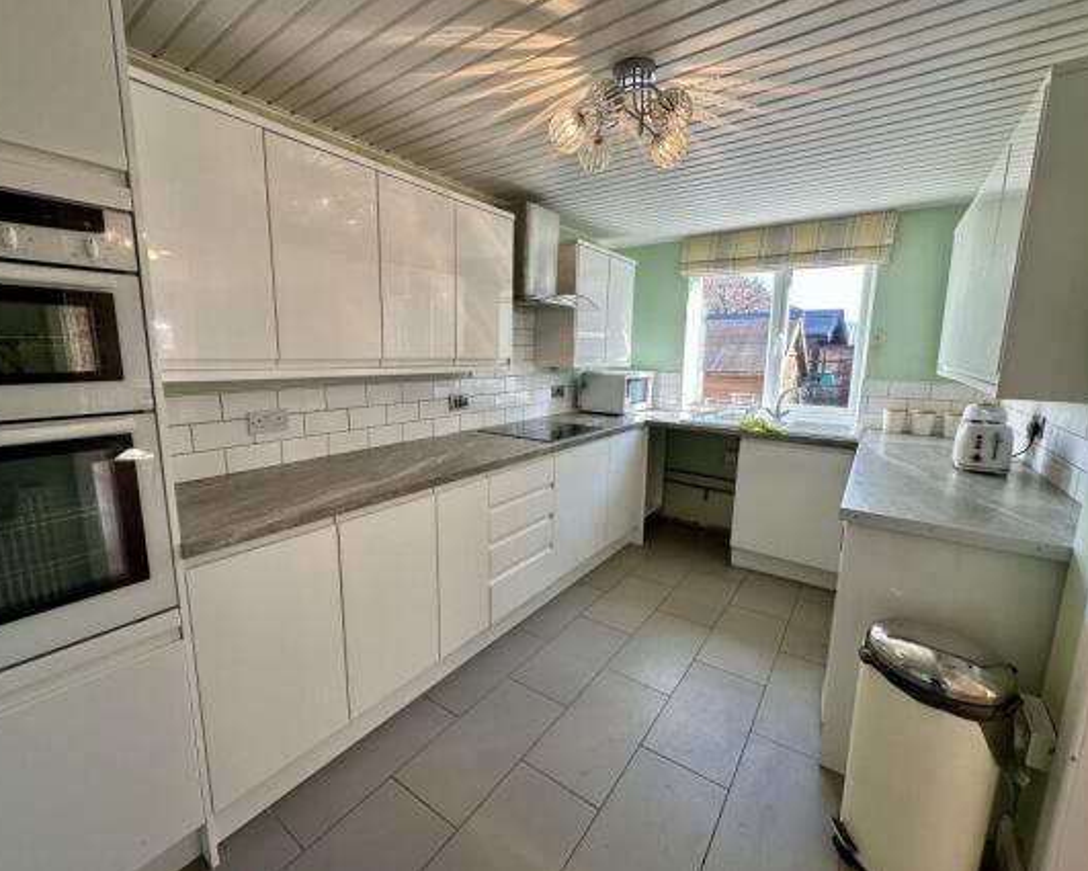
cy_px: 429
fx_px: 483
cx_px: 534
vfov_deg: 84.1
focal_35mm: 15
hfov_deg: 96.8
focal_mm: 2.22
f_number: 2.2
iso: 50
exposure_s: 1/100
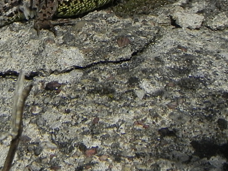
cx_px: 31
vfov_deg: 0.9
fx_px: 11144
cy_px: -2
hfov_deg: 1.2
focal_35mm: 1693
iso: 160
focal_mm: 107.6
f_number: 8
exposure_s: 1/970
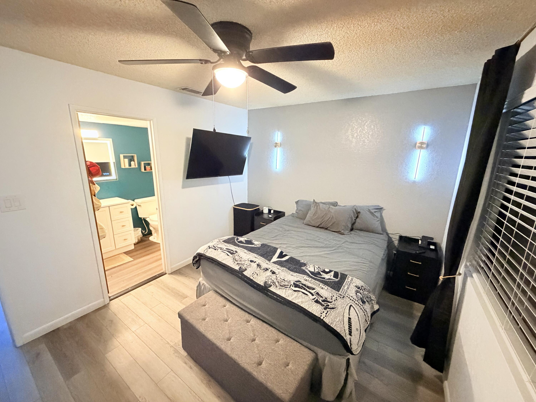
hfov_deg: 102.1
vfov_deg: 85.7
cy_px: 201
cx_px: 268
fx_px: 217
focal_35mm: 14
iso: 1000
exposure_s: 1/40
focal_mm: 2.22
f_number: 2.2
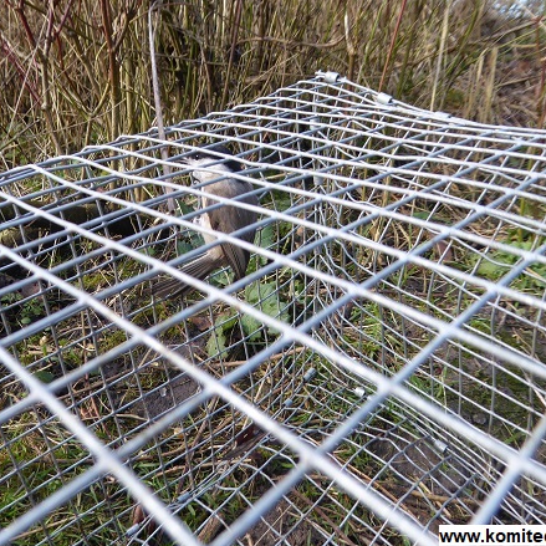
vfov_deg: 55.6
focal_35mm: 29
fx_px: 518
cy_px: 272
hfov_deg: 55.3
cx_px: 225
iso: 80
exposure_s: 1/125
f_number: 3.3
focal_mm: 4.3
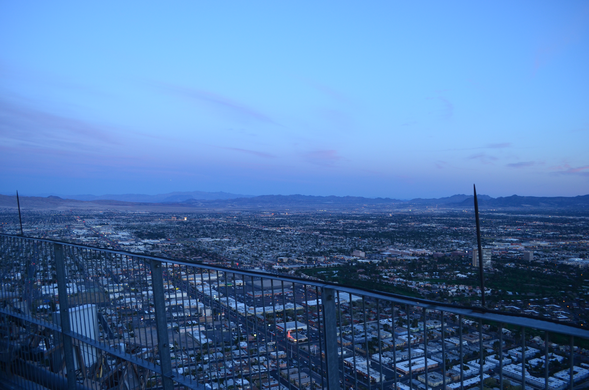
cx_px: 294
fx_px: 441
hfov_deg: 67.5
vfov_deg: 47.7
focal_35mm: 27
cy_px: 195
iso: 400
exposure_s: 1/100
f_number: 5
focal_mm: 18
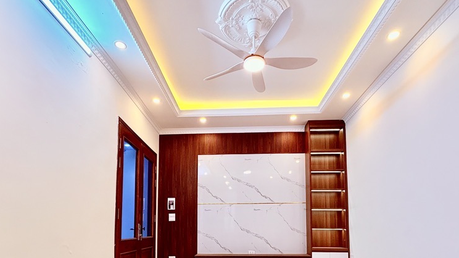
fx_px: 256
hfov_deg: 83.9
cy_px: 213
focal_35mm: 21
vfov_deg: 49.8
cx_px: 233
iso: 160
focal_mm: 2.22
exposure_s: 1/100
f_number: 2.2
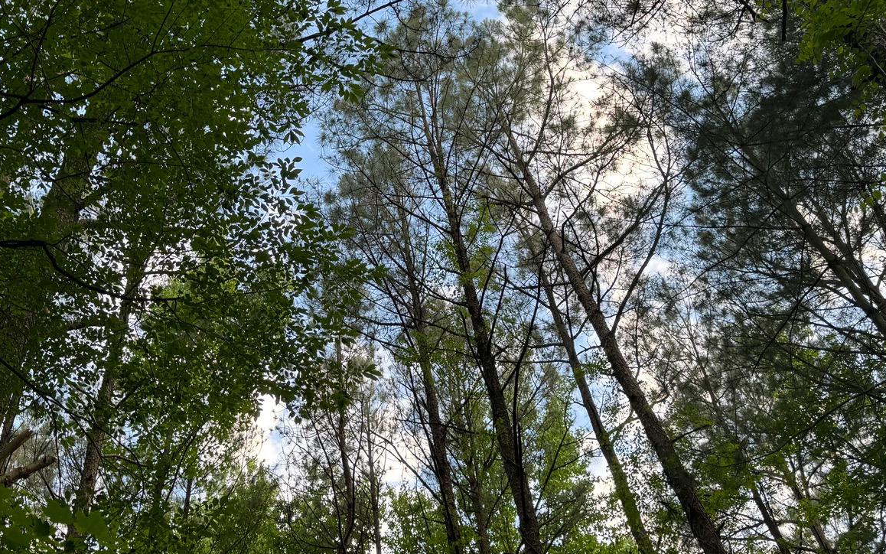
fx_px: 1087
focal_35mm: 45
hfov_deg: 44.0
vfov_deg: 28.2
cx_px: 331
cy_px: 145
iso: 64
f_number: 1.78
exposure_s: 1/121
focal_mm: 6.76
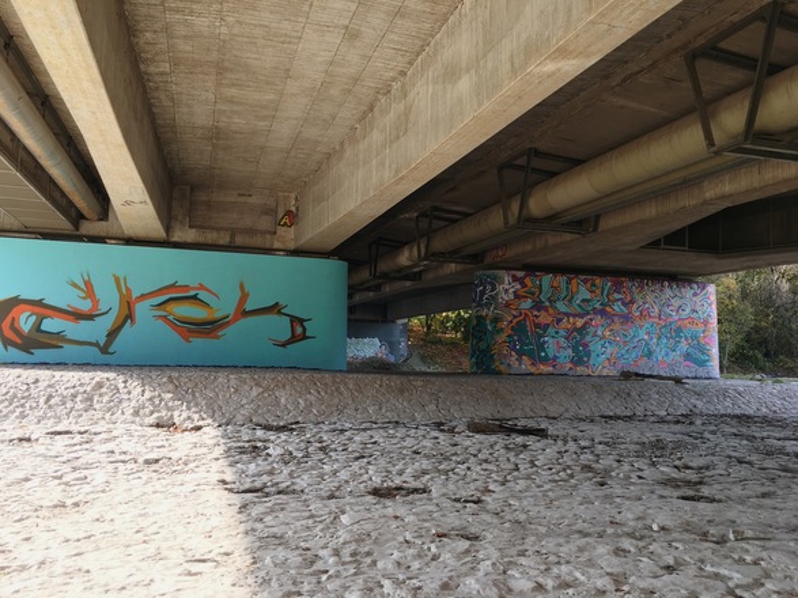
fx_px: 668
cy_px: 299
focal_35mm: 29
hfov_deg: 61.7
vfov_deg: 48.2
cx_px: 399
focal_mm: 4.15
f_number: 2.2
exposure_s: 1/126
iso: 25
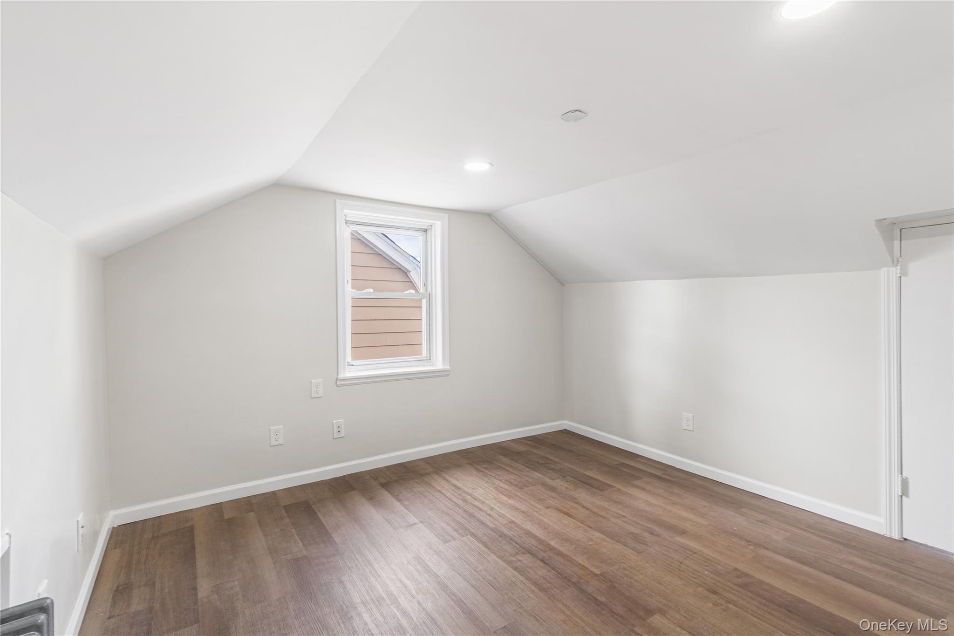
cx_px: 477
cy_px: 318
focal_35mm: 15
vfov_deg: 77.3
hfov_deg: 100.4
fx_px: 397
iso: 250
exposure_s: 1/640
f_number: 8
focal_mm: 10
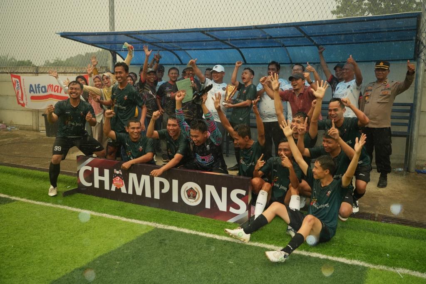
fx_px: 367
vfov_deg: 42.3
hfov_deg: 60.3
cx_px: 213
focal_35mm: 31
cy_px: 142
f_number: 4
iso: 1000
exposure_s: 1/750
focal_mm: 31
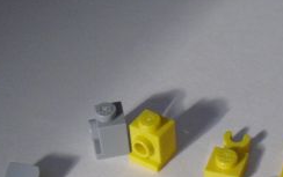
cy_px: 190
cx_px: 245
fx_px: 772
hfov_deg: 20.4
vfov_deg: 12.9
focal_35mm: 100
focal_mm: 6.3
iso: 400
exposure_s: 1/60
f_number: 3.1
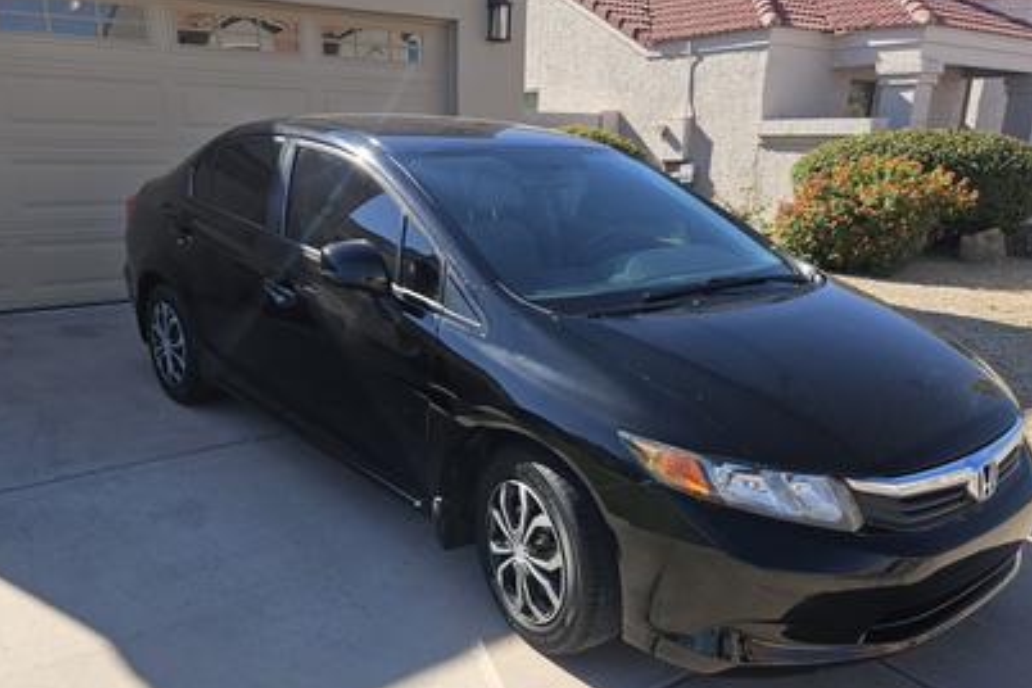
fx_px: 860
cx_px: 495
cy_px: 434
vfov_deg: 43.2
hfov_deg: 61.9
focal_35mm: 30
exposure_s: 1/871
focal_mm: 5.4
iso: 25
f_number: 1.8
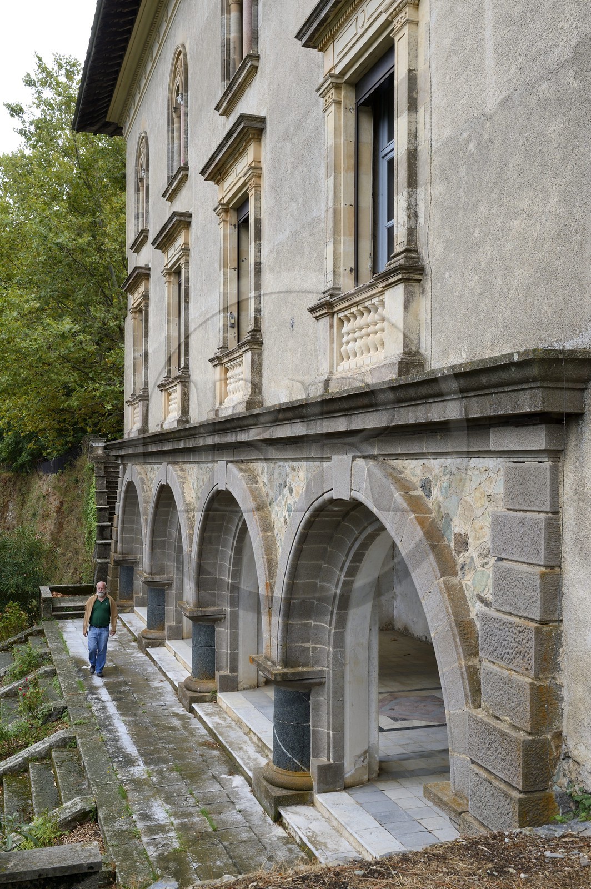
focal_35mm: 36
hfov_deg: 36.8
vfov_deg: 53.2
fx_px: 888
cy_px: 444
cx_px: 296
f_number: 10
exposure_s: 1/100
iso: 200
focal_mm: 36
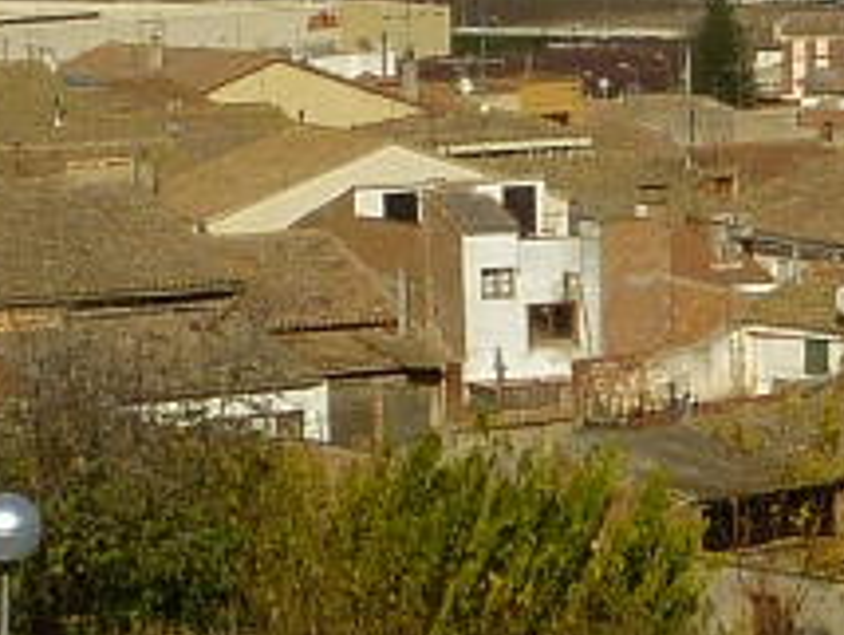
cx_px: 1089
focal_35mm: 219
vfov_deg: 6.8
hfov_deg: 8.9
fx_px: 5346
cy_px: -53
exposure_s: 1/640
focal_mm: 5.3
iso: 80
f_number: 5.6
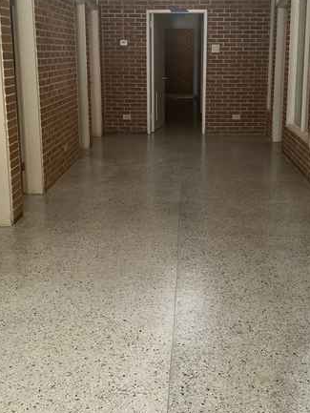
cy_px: 141
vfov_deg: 44.2
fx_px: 501
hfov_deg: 34.3
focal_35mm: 42
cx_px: 184
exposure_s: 1/121
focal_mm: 5.7
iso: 125
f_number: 1.5
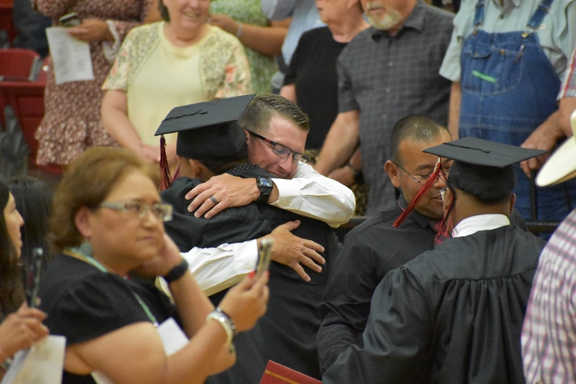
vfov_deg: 3.1
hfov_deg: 4.6
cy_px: 192
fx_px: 7197
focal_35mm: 450
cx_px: 288
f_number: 6.3
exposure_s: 1/200
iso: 12800
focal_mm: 300
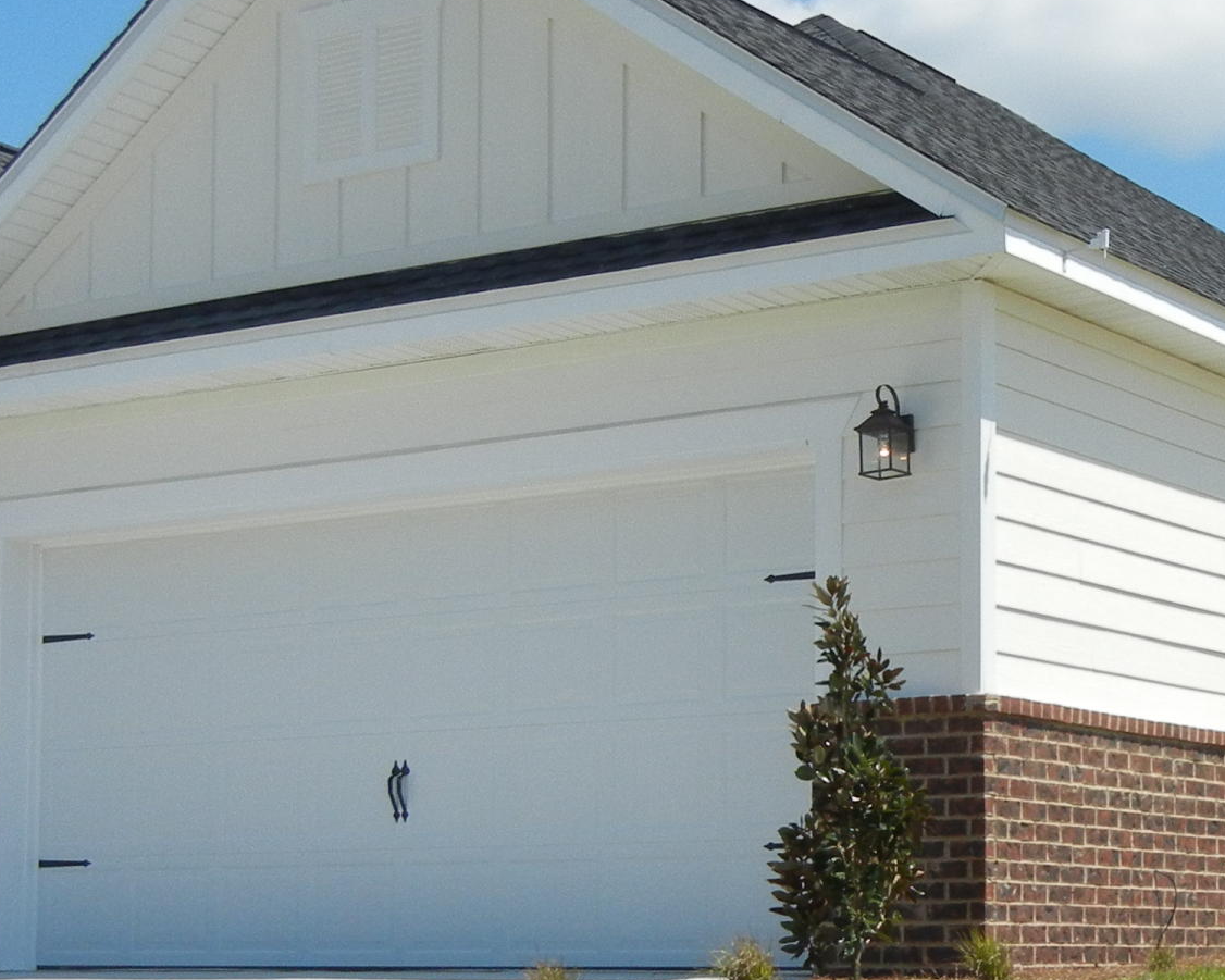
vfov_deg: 19.4
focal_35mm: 78
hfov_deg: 24.0
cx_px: 1024
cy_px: 807
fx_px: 2828
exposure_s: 1/607
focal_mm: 5.4
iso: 200
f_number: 7
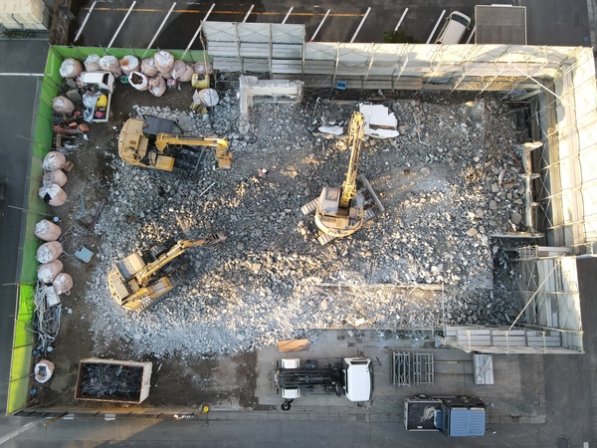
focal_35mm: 24
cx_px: 298
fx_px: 414
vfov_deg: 56.8
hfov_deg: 71.6
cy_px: 224
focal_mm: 4.5
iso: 100
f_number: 2.8
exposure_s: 1/40
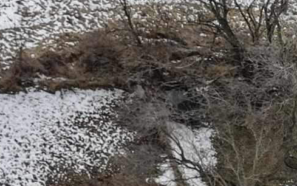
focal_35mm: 130
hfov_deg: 14.0
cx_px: -260
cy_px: -83
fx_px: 1053
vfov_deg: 9.8
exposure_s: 1/6400
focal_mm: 6.7
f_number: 1.7
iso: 100
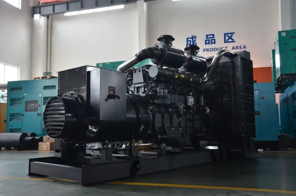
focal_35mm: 36
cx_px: 148
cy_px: 98
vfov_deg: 36.7
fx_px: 295
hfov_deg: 53.2
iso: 500
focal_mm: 24
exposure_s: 1/50
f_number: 3.8
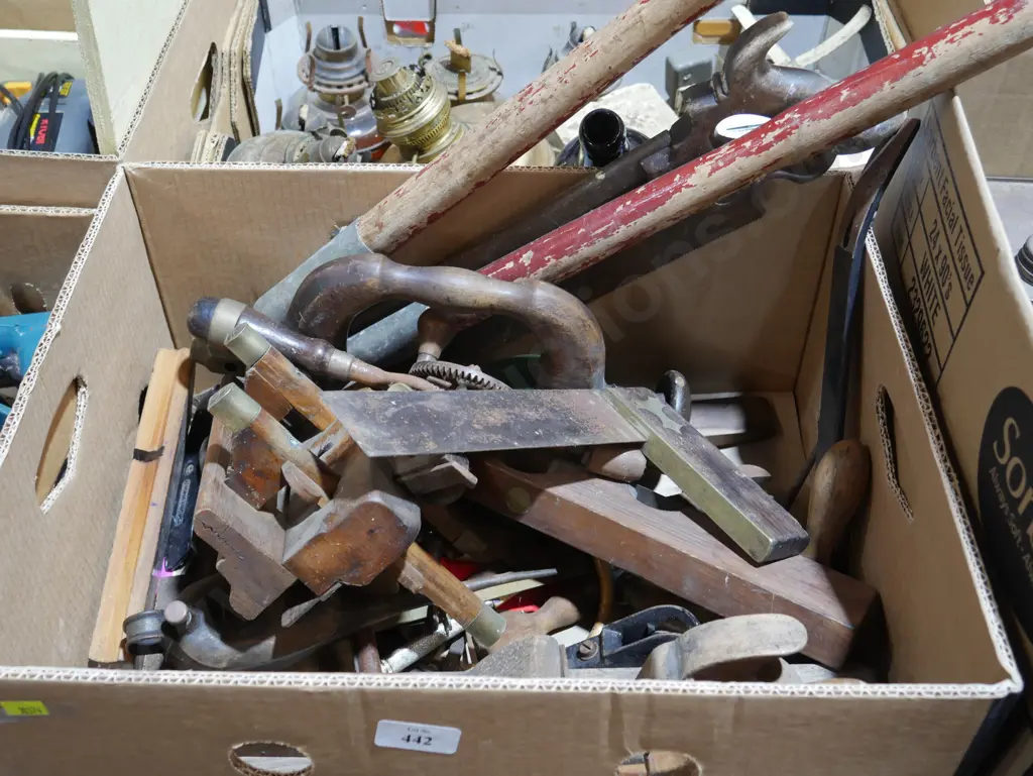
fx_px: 1194
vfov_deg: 36.0
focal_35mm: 40
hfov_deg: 46.8
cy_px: 388
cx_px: 516
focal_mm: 20
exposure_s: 1/60
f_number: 4.4
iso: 800
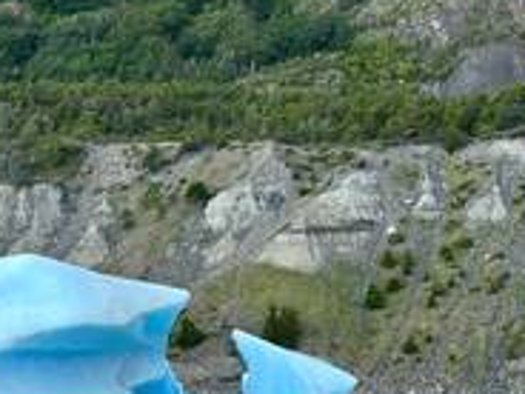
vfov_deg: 11.7
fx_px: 1896
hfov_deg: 15.6
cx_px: 57
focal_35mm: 125
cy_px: 437
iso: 64
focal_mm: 6.86
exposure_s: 1/1497
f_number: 1.78
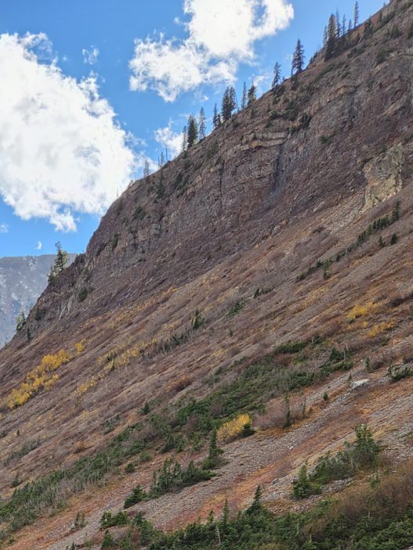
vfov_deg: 27.1
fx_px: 1066
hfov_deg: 19.8
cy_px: 570
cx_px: -150
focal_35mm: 67
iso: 20
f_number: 1.8
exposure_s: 1/467
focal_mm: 5.4
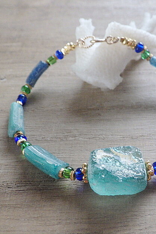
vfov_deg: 41.1
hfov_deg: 27.7
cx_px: 117
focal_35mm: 48
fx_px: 312
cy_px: 117
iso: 200
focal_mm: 6.1
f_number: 3.8
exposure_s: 1/50
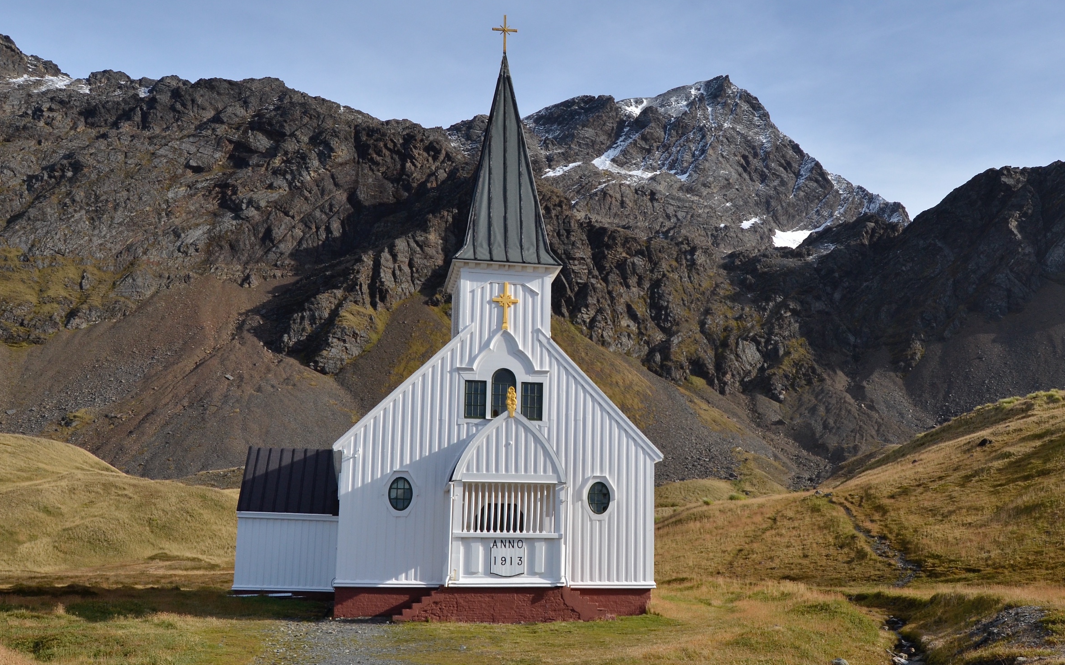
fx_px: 813
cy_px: 311
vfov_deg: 44.5
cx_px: 531
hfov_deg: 66.5
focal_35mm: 28
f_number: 7.1
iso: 400
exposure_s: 1/1600
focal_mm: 18
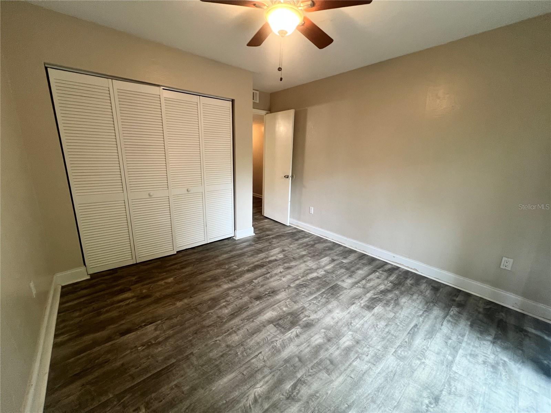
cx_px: 276
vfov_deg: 89.9
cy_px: 206
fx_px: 207
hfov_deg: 106.2
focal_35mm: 13
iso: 160
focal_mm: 1.57
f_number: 1.8
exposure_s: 1/60
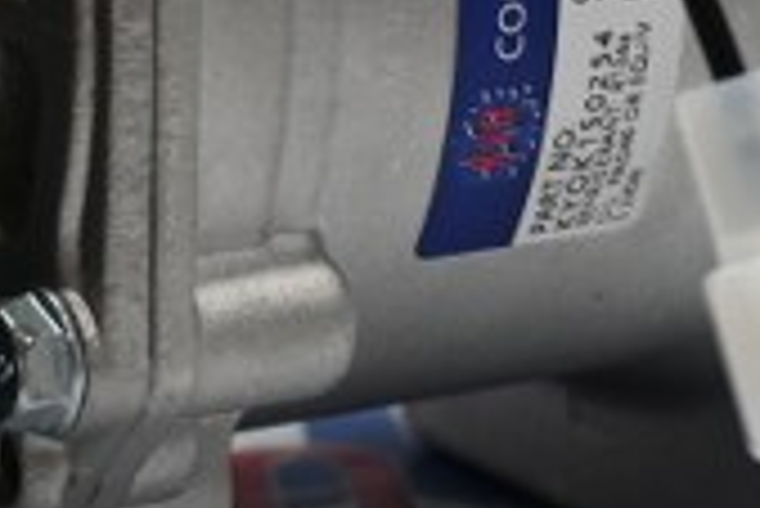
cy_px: -276
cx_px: 135
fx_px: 3747
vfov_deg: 7.6
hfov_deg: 11.5
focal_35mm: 177
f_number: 4.2
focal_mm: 25
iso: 900
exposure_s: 1/125
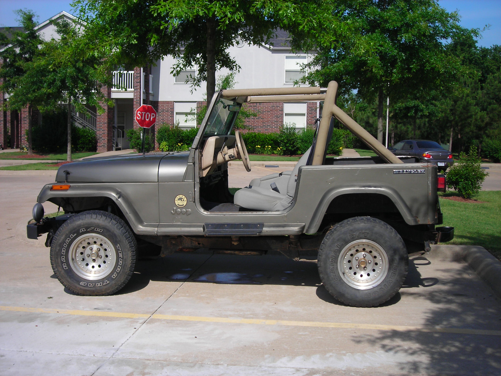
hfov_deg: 40.4
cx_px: 250
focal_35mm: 47
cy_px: 188
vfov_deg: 30.9
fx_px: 680
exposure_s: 1/195
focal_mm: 7.8
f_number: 6.9
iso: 50
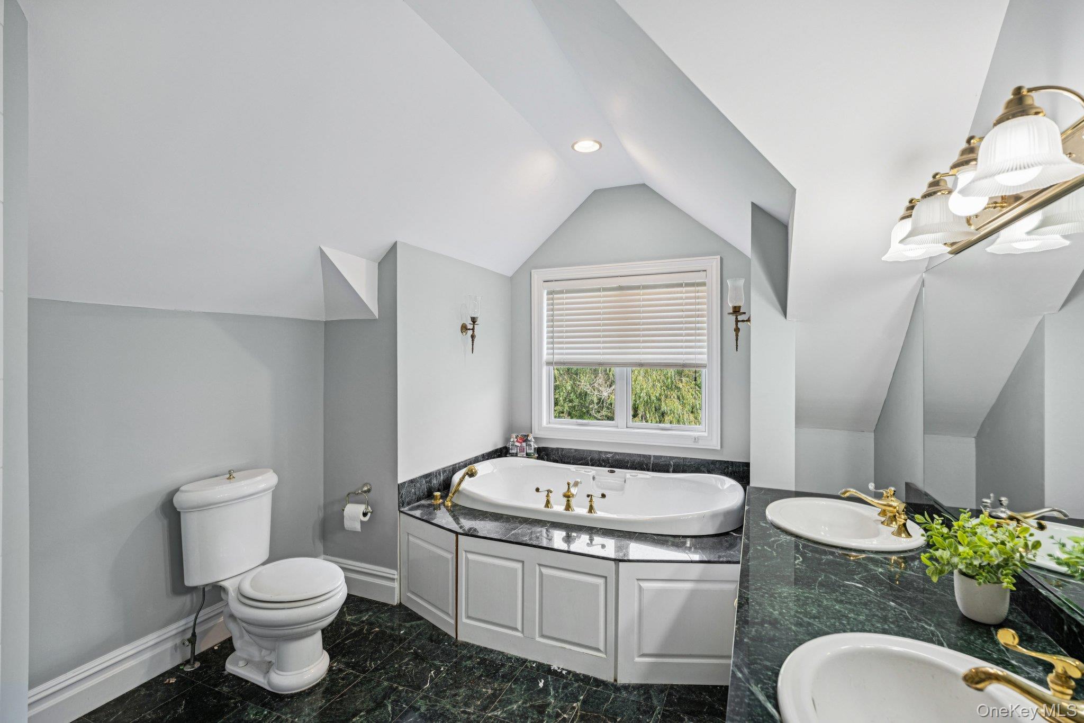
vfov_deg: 73.8
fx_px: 482
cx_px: 542
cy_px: 362
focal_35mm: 16
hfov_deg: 96.7
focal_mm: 16
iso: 400
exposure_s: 1/60
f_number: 5.6
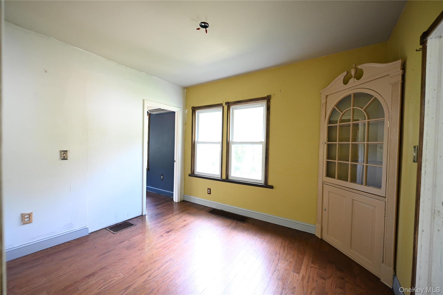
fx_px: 172
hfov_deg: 104.3
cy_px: 148
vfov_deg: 81.2
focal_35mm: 14
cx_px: 222
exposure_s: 1/160
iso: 2000
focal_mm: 14
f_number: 2.8
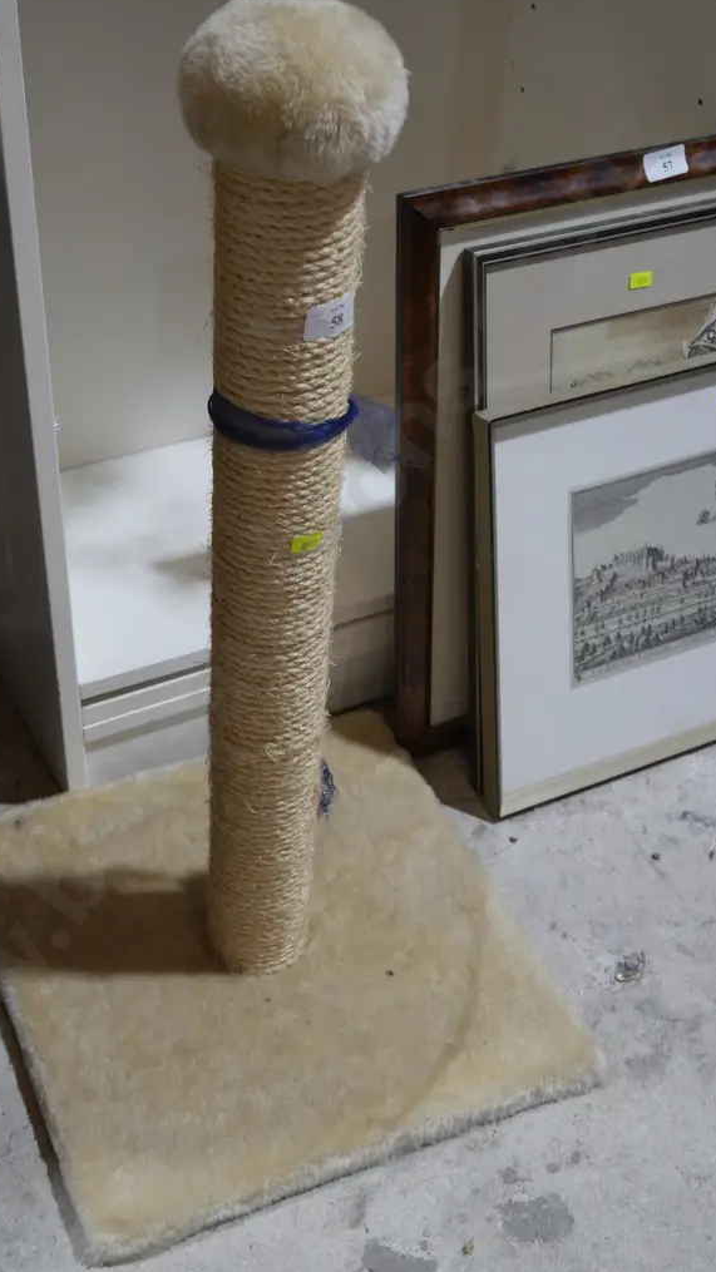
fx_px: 1485
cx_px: 264
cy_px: 634
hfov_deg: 27.0
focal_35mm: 44
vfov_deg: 46.4
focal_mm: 20
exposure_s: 1/60
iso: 250
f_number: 4.5
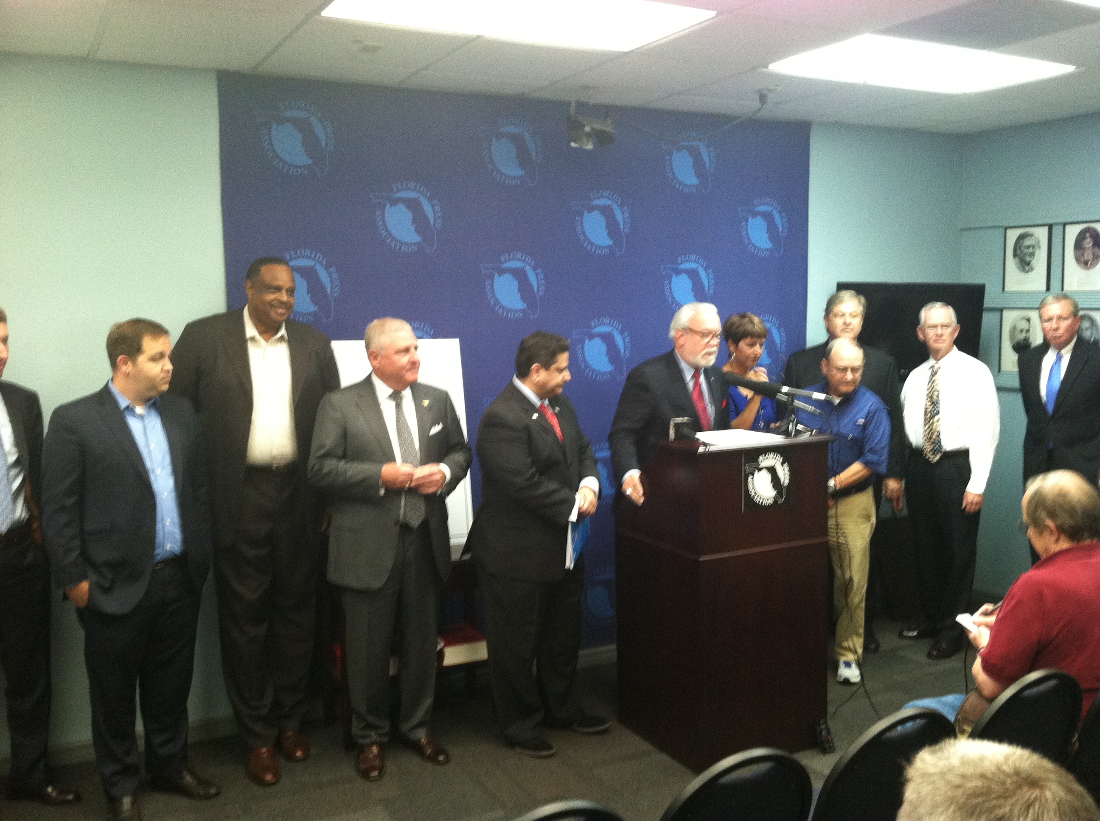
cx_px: 550
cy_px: 410
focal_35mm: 35
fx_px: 1111
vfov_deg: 40.6
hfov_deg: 52.7
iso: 250
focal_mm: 3.85
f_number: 2.8
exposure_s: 1/17
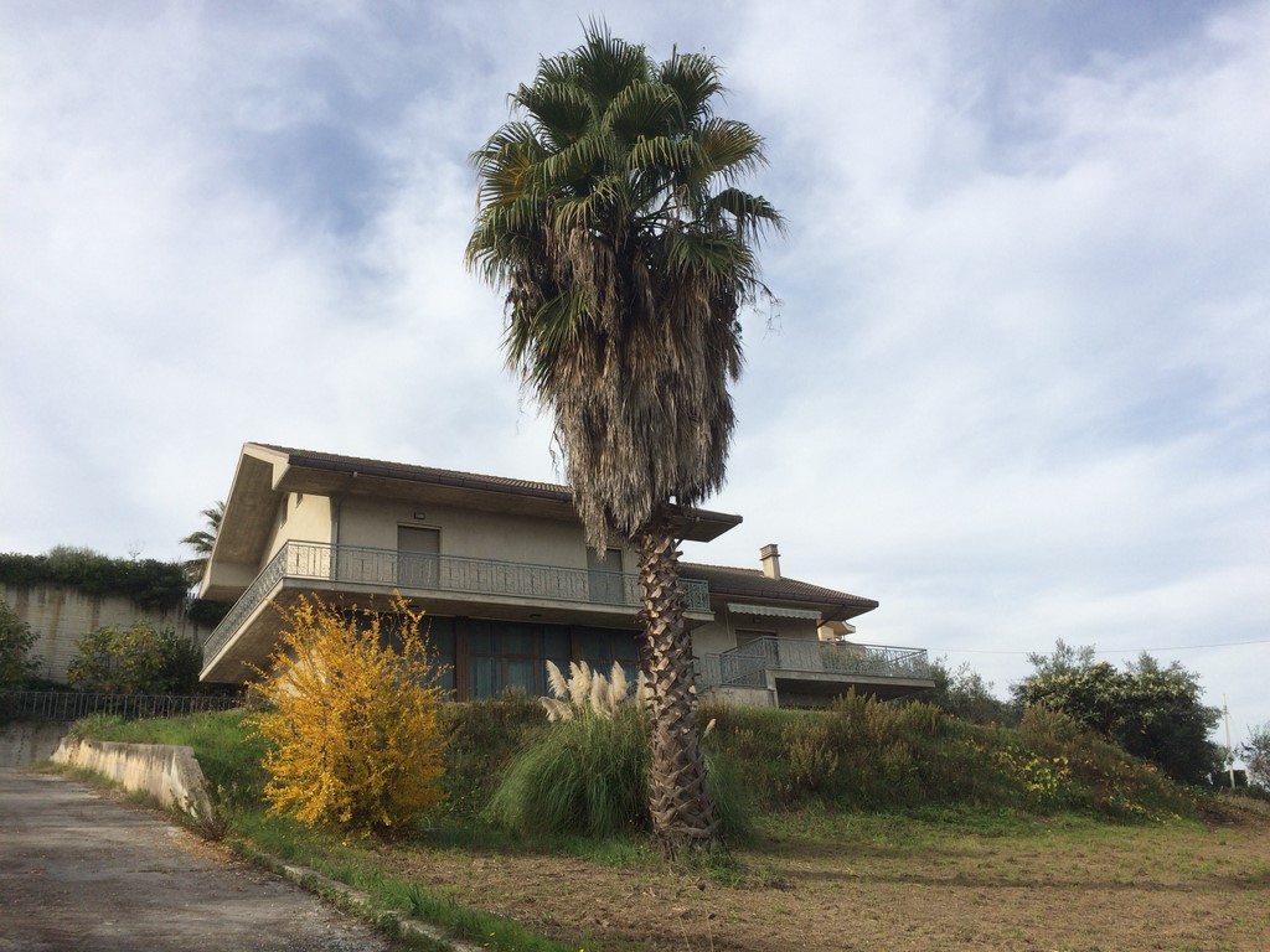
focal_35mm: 29
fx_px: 1064
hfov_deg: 61.7
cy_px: 476
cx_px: 635
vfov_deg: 48.2
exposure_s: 1/1953
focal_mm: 4.15
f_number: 2.2
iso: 32
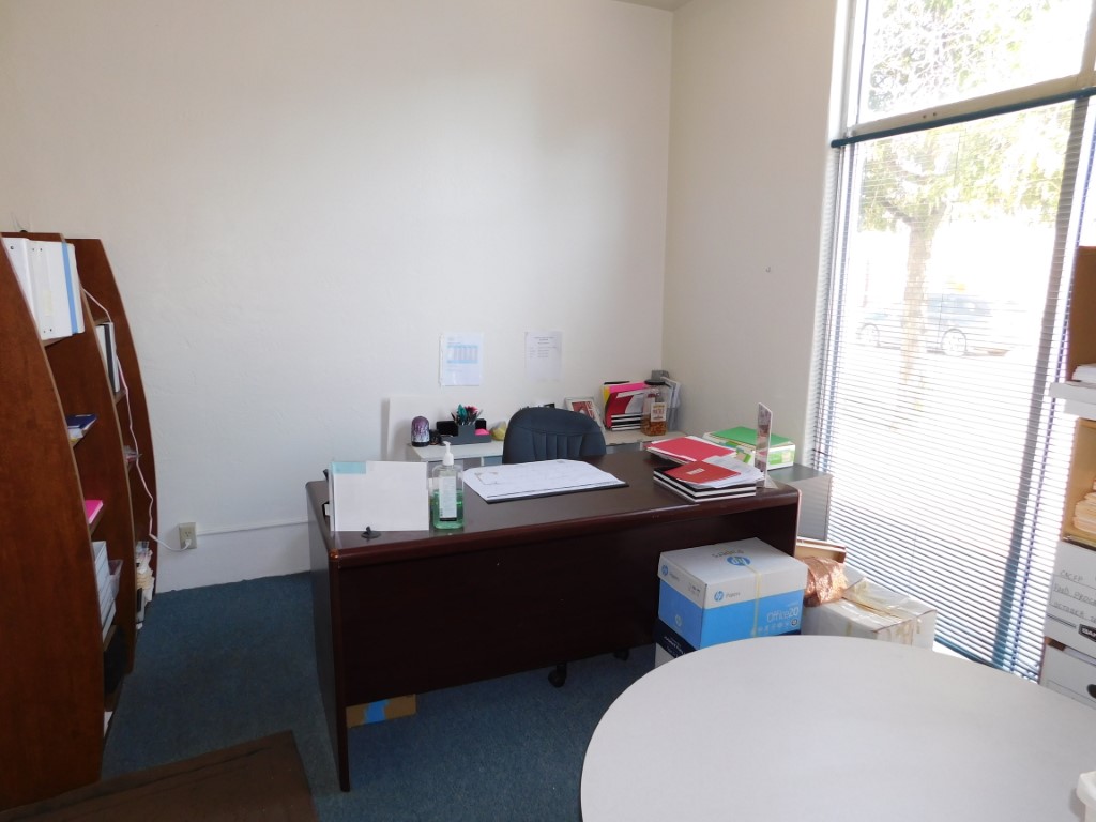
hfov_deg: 73.9
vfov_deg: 58.9
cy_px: 411
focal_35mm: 23
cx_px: 548
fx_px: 728
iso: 125
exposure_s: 1/50
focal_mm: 4
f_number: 3
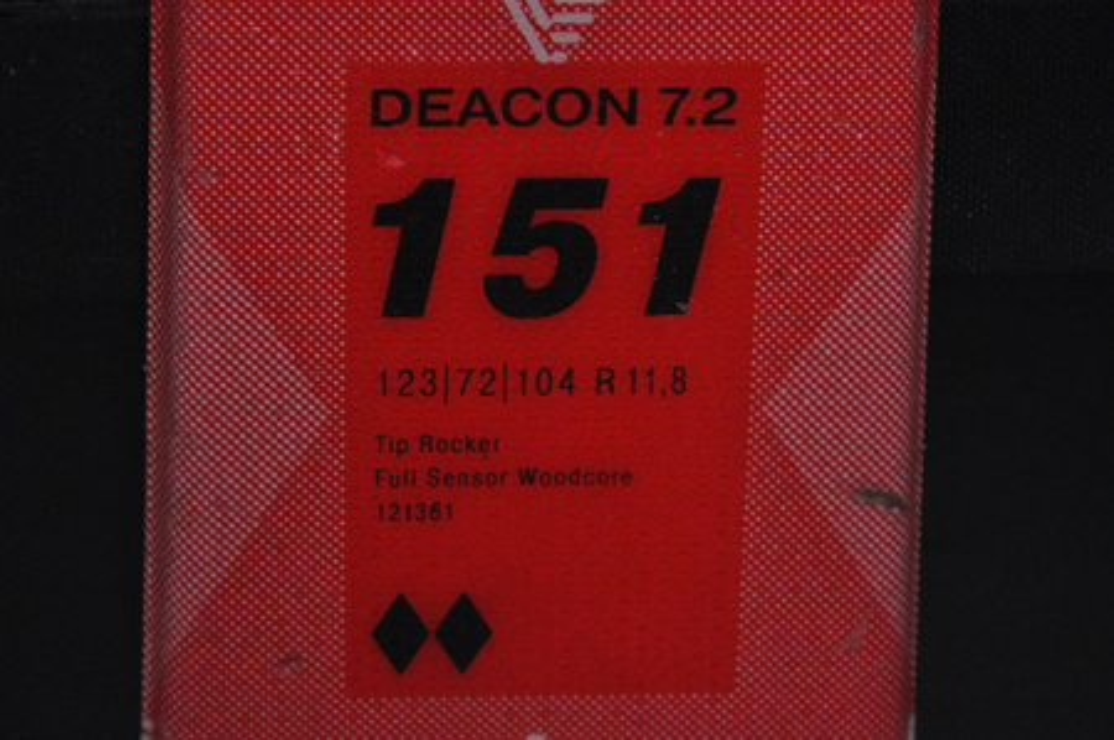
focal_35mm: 158
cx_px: 557
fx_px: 4868
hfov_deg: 13.1
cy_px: 370
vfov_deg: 8.7
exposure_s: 1/125
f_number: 9.5
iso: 3200
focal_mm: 105
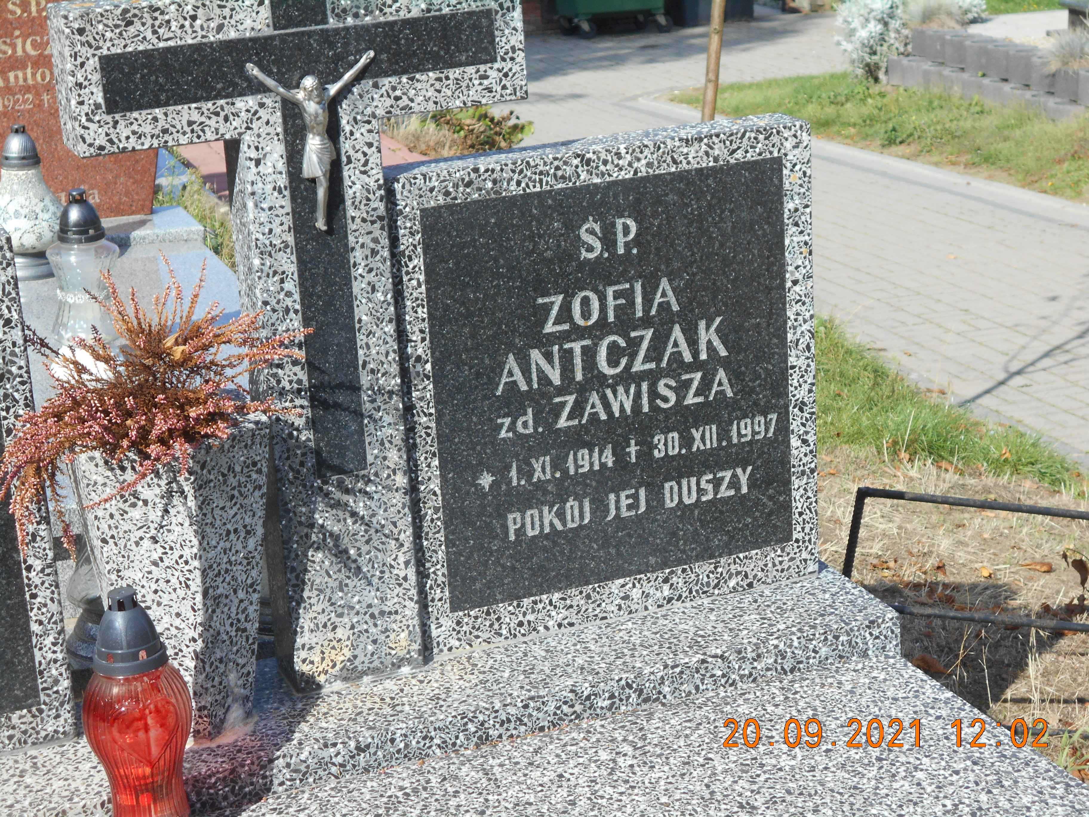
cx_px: 544
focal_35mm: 76
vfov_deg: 19.4
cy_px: 408
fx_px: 2391
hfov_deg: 25.7
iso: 80
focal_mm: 13.5
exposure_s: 1/250
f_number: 5.8
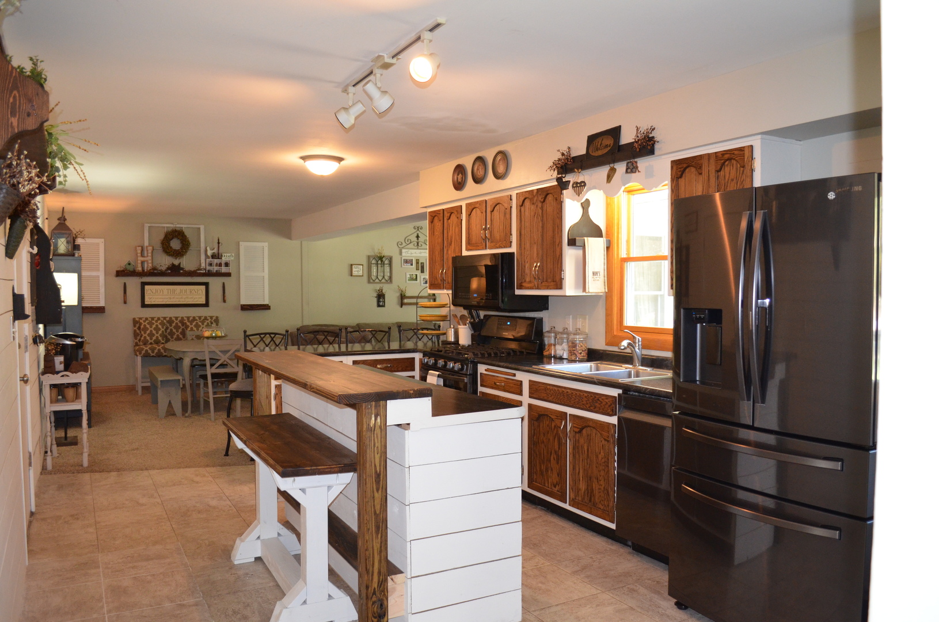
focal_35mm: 27
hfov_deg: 67.5
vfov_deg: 47.7
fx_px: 703
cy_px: 311
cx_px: 470
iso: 1600
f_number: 3.5
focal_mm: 18
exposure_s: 1/60
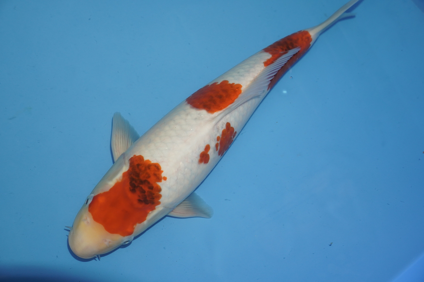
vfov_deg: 25.7
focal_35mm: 52
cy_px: 141
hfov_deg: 37.9
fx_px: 618
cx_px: 212
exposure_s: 1/160
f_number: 4.5
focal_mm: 35
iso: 800
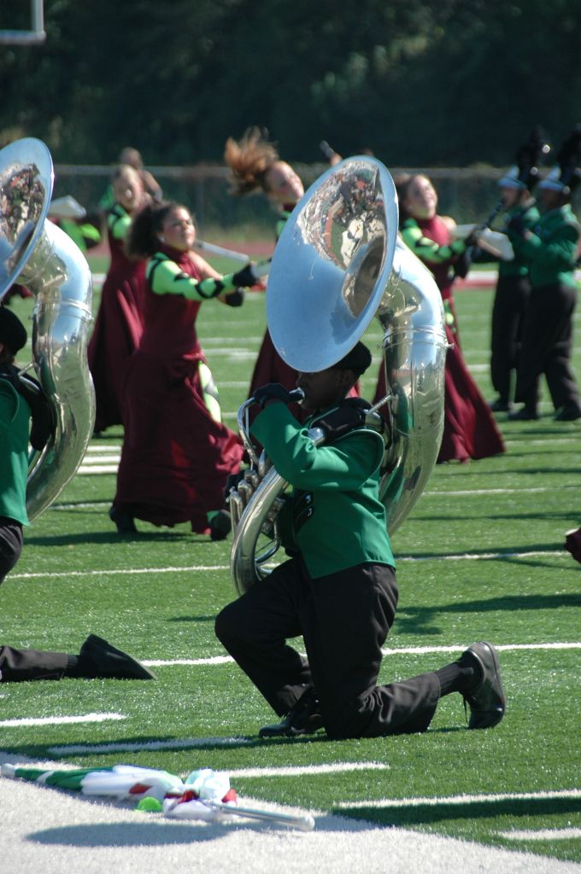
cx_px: 290
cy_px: 437
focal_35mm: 300
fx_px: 7282
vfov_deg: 6.9
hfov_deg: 4.6
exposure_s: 1/500
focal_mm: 200
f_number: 5.6
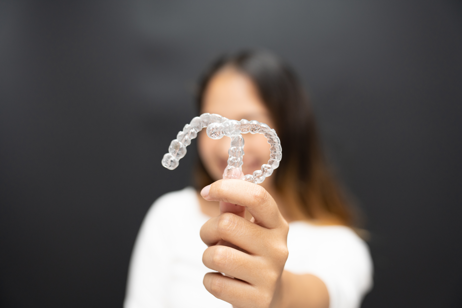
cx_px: 231
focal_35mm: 40
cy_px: 154
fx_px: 513
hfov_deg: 48.5
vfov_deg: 33.4
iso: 1000
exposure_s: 1/125
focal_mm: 40
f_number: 2.8
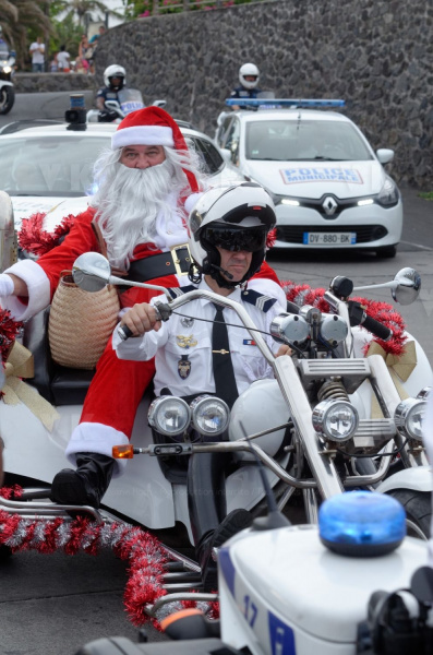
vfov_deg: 19.5
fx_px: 1904
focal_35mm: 105
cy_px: 328
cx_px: 216
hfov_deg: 13.0
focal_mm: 70
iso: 500
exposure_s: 1/320
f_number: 7.1
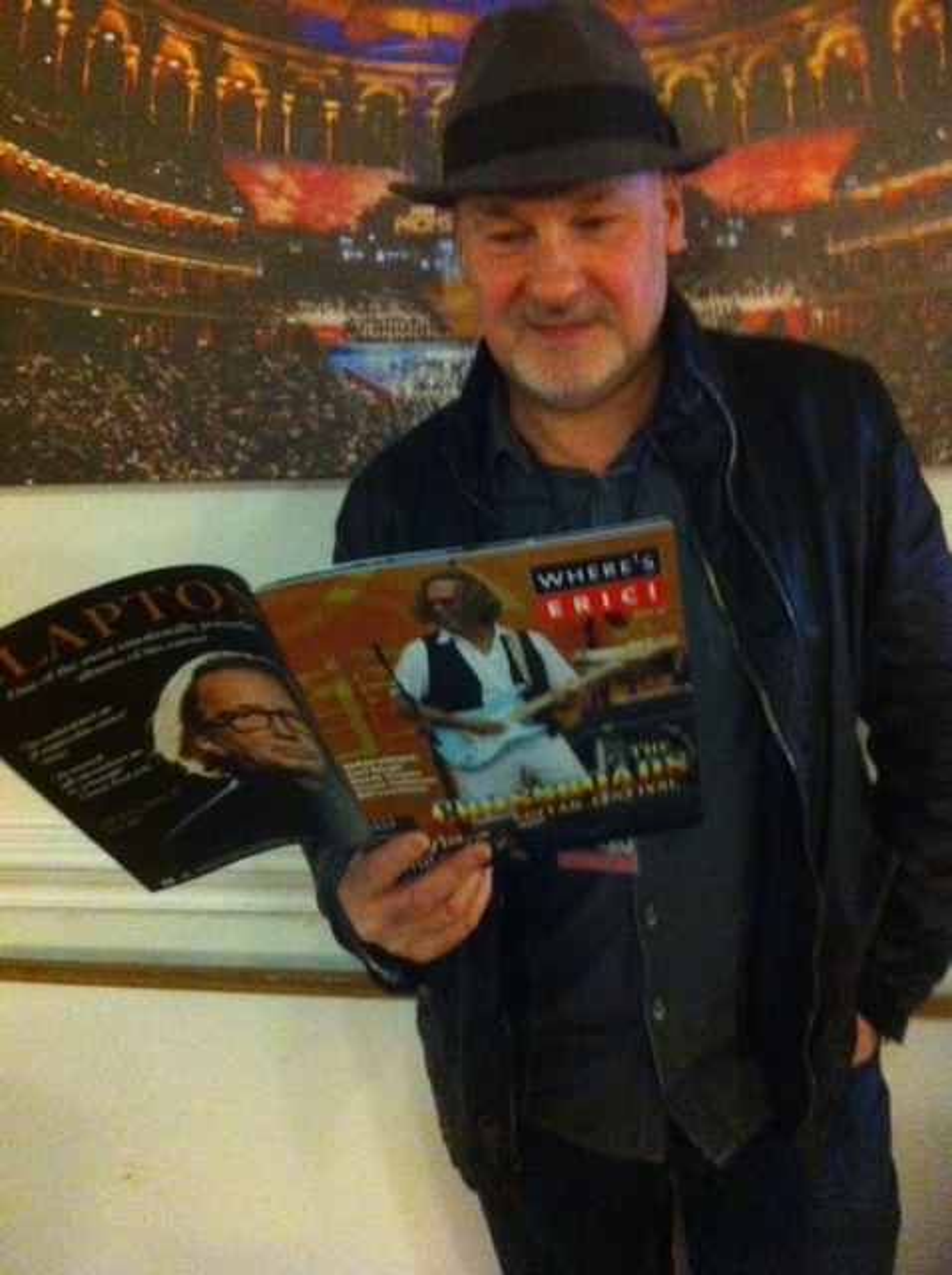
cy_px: 638
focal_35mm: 35
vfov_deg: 52.7
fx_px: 1287
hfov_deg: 40.6
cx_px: 476
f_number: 2.8
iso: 1000
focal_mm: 3.85
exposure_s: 1/15
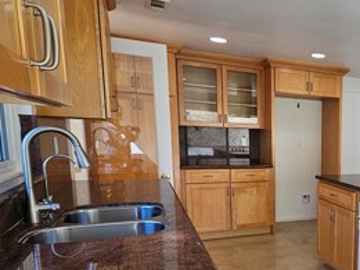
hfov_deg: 46.3
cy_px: 202
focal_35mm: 32
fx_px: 333
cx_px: 370
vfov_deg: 42.8
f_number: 2.2
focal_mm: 2.2
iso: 64
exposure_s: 1/120
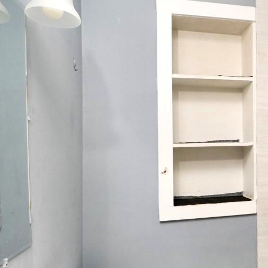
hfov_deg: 40.3
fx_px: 333
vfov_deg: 43.5
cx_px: 246
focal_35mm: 38
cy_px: 169
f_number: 4
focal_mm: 14
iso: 1250
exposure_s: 1/160
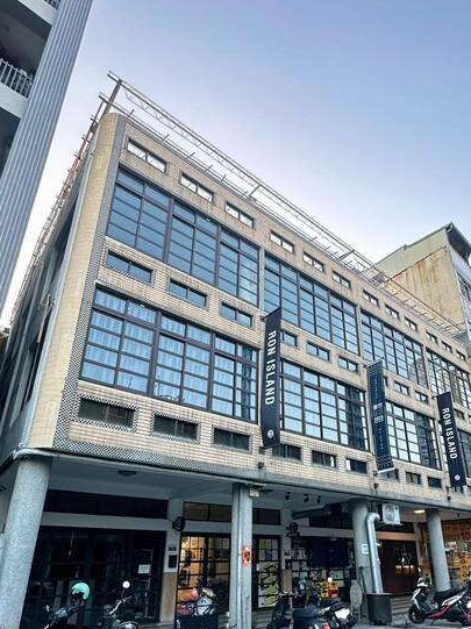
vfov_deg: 74.5
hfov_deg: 60.5
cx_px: 282
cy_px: 410
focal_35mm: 22
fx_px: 400
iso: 125
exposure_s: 1/99
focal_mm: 2.22
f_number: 2.2
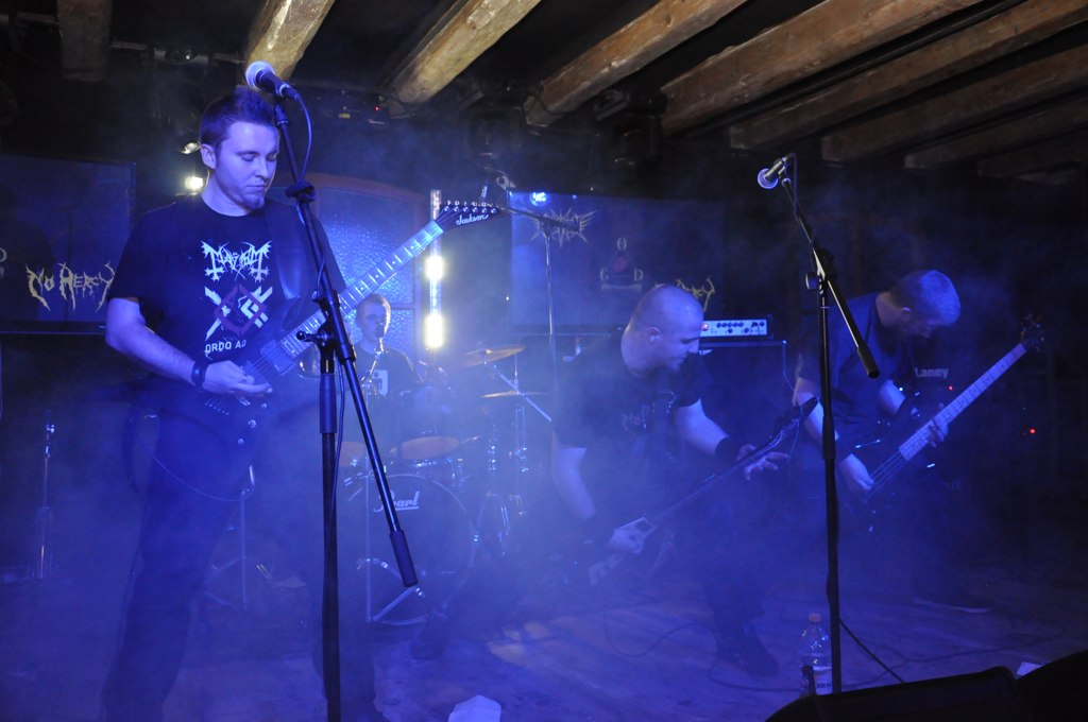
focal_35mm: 32
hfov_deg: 59.6
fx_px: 951
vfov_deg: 41.6
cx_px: 544
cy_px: 361
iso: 2000
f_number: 3.8
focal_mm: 21
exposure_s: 1/250
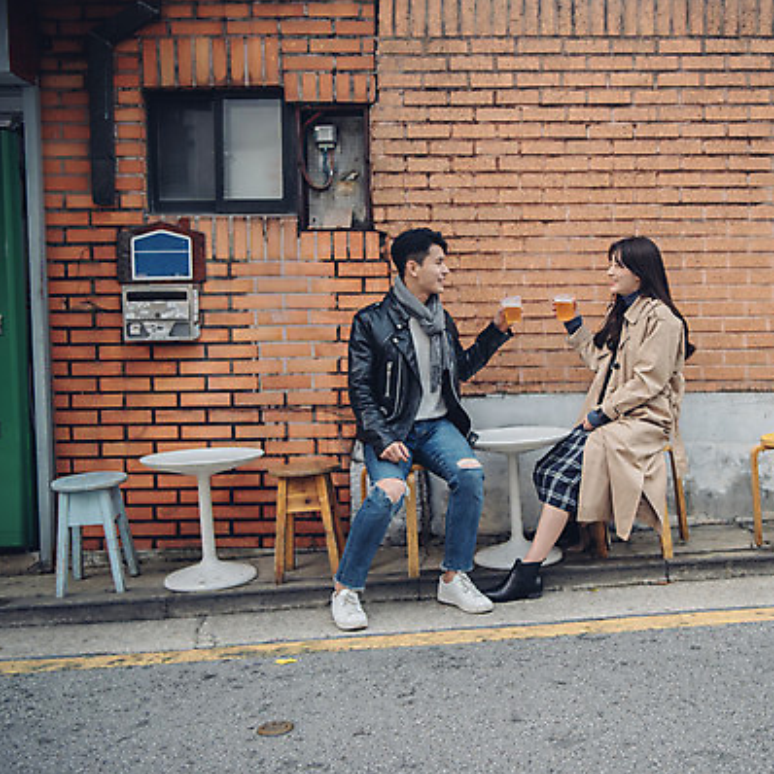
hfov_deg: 40.5
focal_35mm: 41
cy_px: 387
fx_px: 1037
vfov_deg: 40.9
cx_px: 499
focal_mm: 32
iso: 640
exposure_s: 1/80
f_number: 2.8
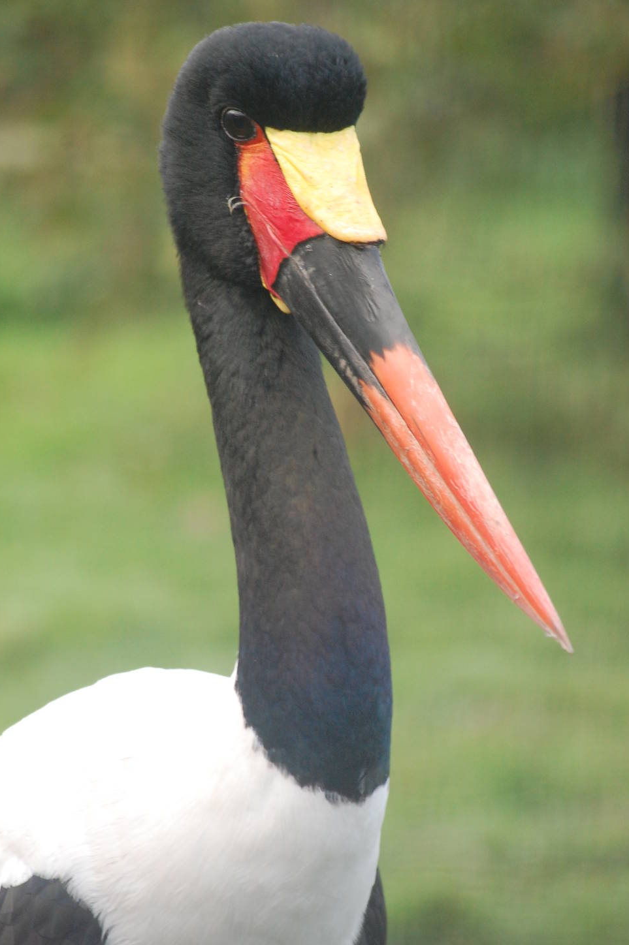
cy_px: 496
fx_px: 7181
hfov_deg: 5.0
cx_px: 288
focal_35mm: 274
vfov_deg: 7.5
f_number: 5.3
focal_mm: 165
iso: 800
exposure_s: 1/125
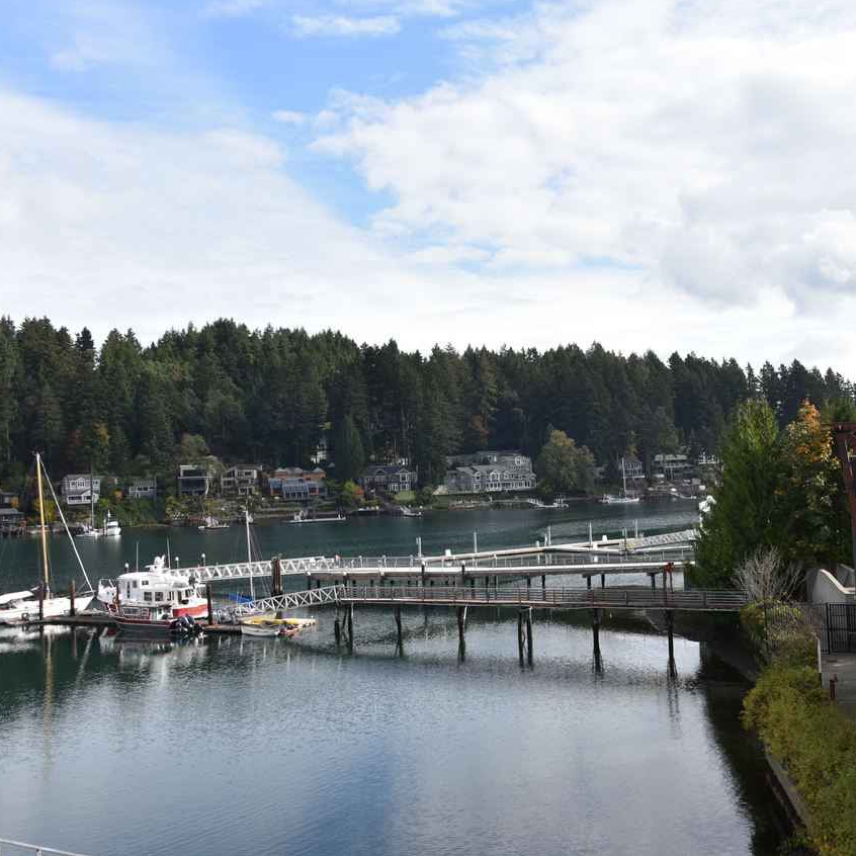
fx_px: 1007
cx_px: 545
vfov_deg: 46.0
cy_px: 425
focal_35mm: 36
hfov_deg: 45.6
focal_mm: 28
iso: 100
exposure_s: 1/200
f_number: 7.1
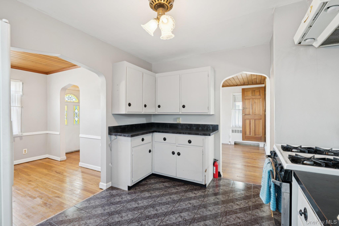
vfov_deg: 70.4
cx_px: 170
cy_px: 113
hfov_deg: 93.3
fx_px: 160
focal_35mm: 17
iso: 320
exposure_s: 1/4
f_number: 8
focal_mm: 17
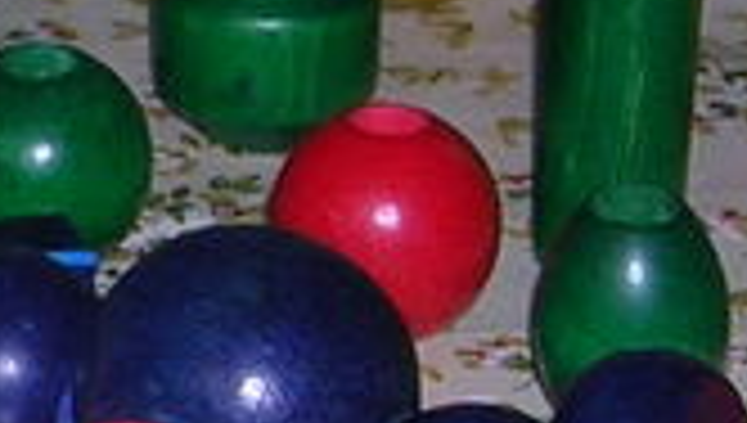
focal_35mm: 249
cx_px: -230
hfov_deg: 8.5
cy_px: 176
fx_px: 4940
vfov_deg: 4.9
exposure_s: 1/60.1
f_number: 2.8
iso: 50
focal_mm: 5.8
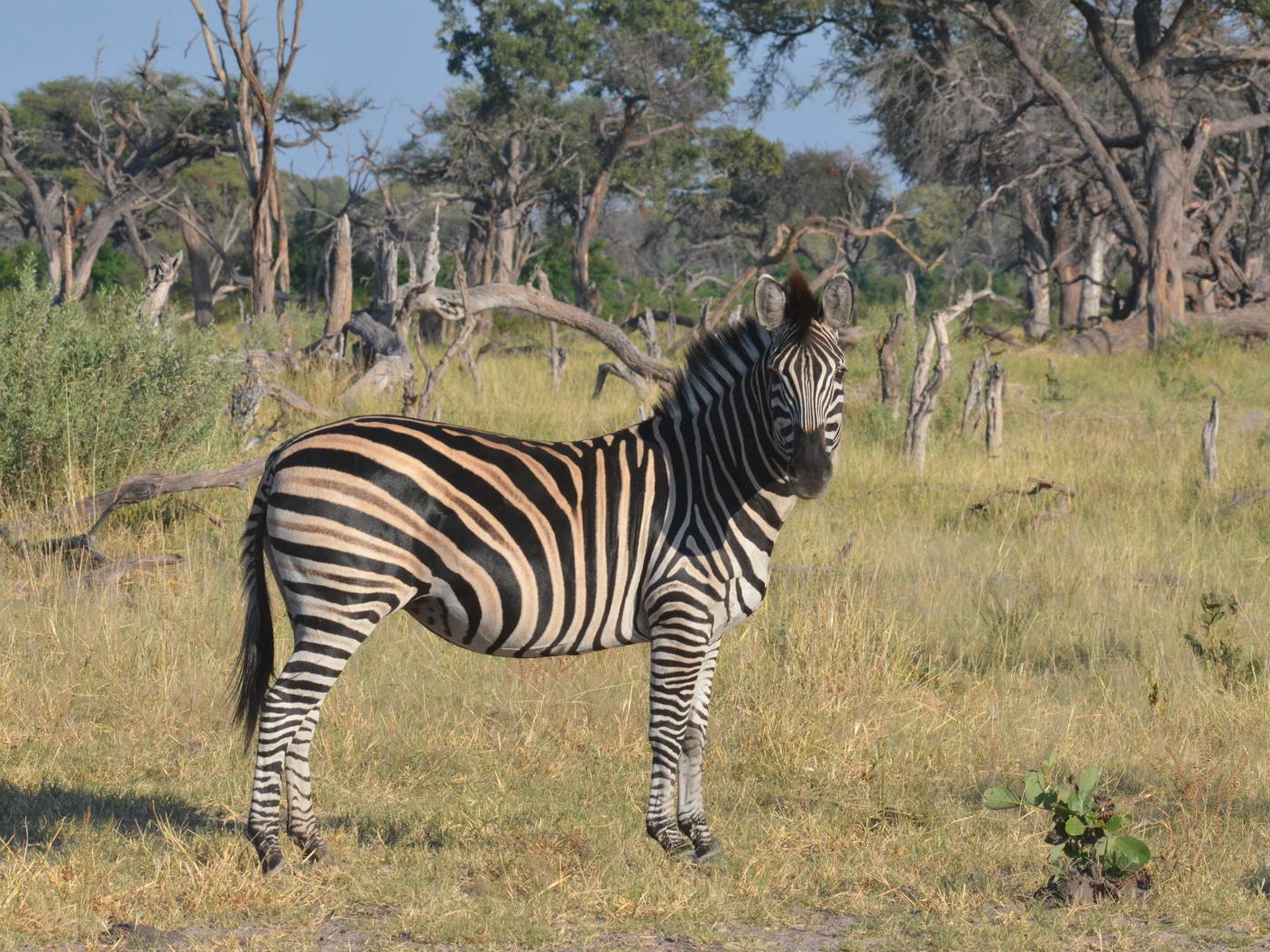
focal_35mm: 278
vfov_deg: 5.3
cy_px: 477
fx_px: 10199
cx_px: 680
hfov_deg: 7.1
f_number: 13
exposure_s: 1/2500
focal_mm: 170
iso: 2500
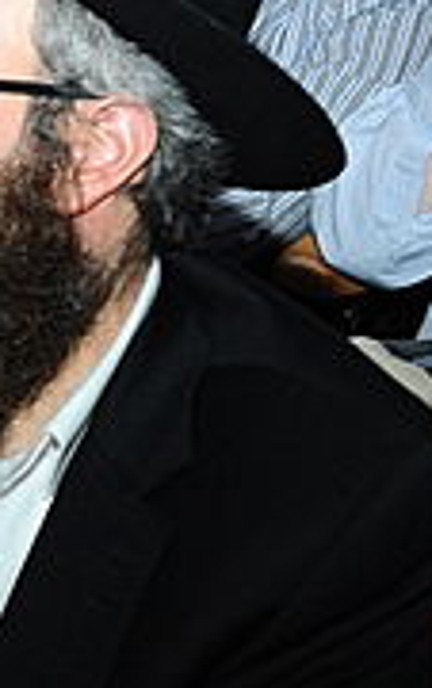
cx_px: -921
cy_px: 375
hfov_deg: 7.3
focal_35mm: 158
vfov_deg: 13.2
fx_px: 2967
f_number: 4
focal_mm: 35
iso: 1600
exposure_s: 1/160
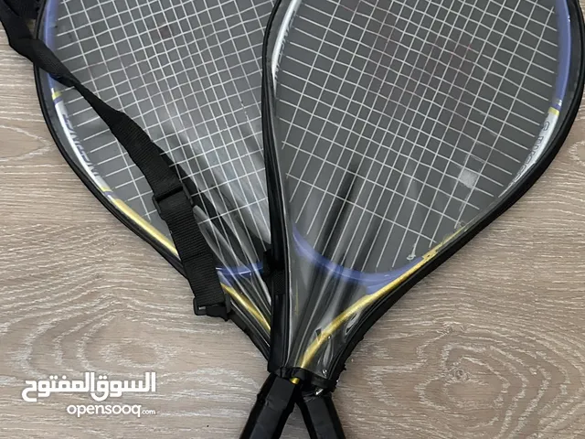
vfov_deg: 56.8
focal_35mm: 24
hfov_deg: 71.6
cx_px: 292
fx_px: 406
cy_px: 220
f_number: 1.78
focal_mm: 6.86
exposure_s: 1/43
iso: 1000
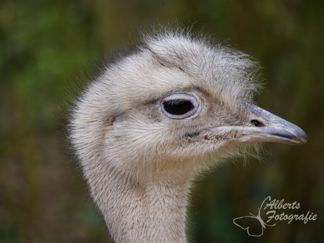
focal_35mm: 240
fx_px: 2248
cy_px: 122
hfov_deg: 8.2
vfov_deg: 6.2
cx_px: 162
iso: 200
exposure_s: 1/250
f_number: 4.2
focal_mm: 120
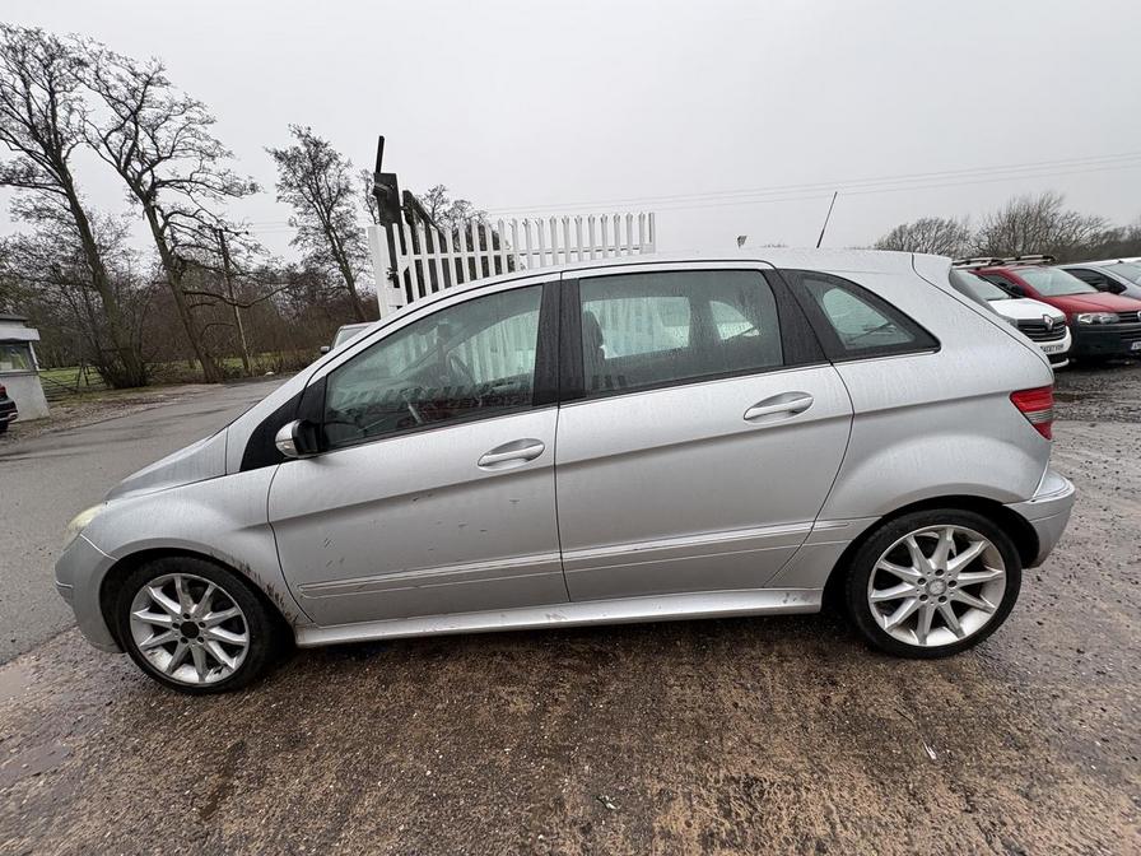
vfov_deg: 85.7
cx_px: 570
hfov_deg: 102.1
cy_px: 428
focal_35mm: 14
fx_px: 461
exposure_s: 1/99
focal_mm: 2.22
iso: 50
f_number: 2.2
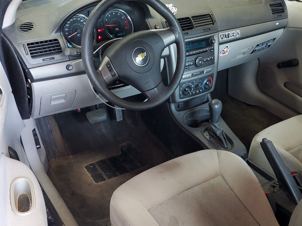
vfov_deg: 38.5
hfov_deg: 50.0
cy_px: 135
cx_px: 169
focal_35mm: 37
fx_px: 323
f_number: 1.5
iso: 162
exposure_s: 1/60.2
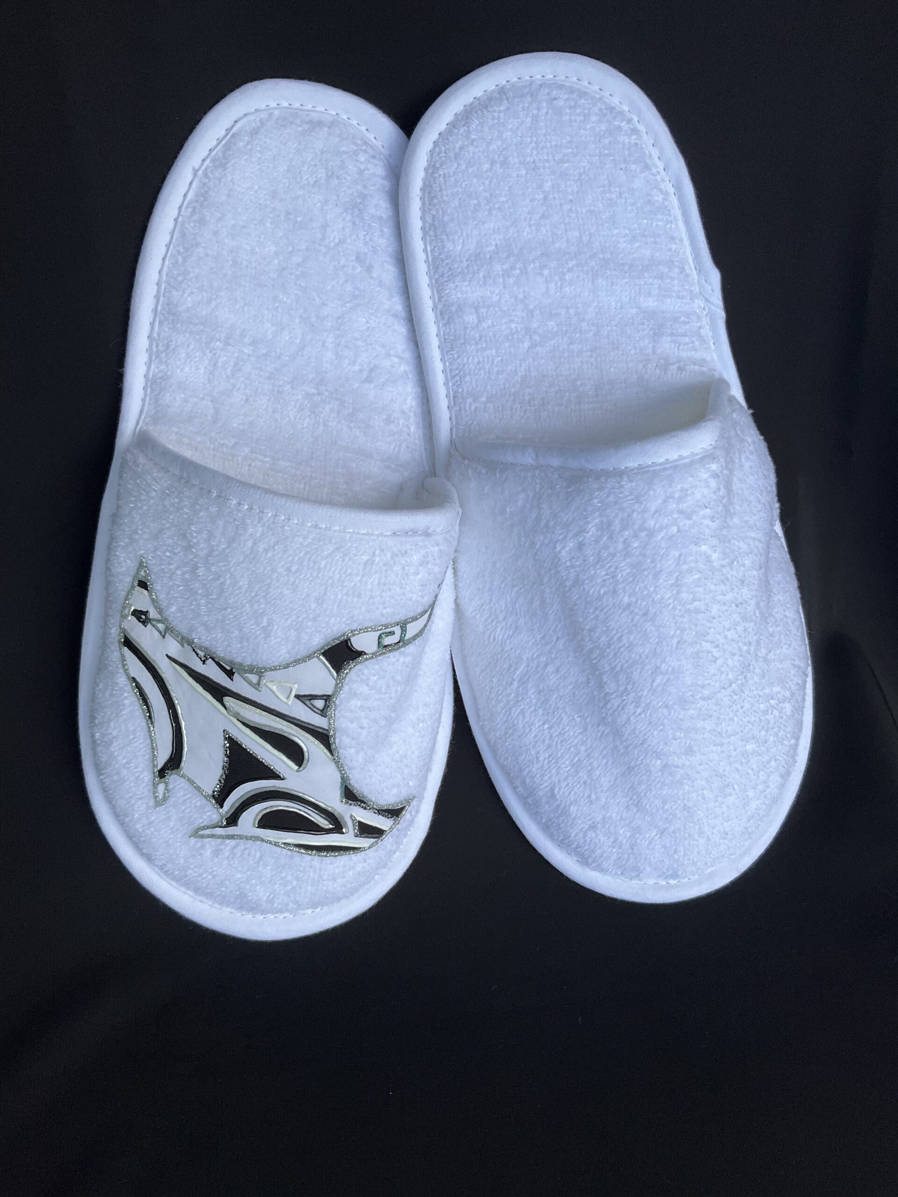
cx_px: 449
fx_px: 1003
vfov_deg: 61.7
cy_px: 598
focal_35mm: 29
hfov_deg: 48.2
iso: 25
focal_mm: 3
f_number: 1.8
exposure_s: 1/586
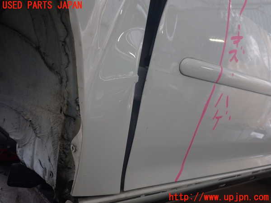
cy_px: 102
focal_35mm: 30
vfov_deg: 46.8
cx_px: 136
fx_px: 235
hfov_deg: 60.0
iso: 200
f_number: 2.3
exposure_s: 1/100
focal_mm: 5.4
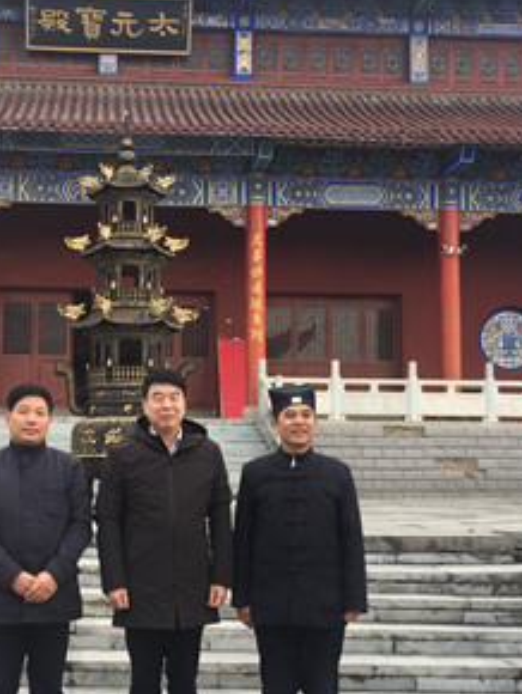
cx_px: 144
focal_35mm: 52
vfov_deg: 36.8
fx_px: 1044
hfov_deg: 27.8
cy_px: 381
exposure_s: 1/100
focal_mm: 4.15
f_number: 2.2
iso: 32
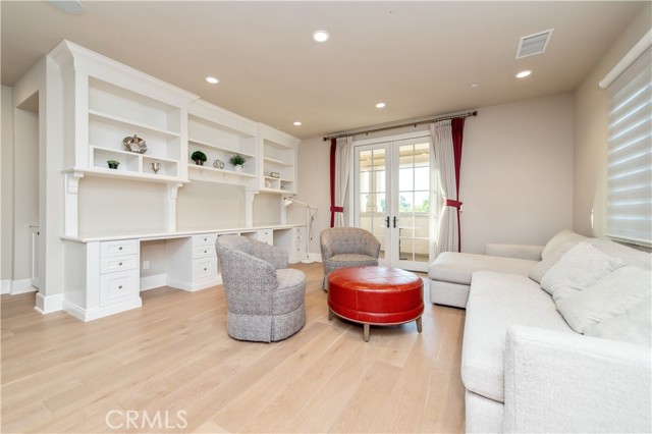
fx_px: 253
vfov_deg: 81.1
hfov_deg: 104.3
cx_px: 326
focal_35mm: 14
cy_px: 217
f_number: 4.5
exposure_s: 1/80
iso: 200
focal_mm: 14
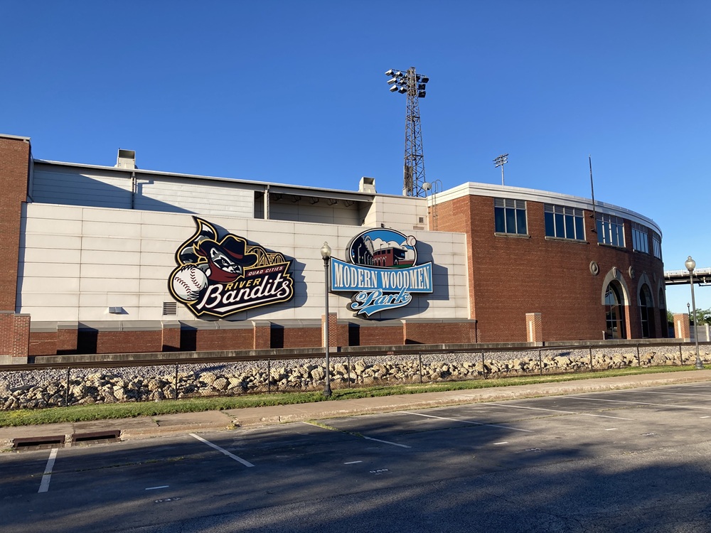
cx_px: 356
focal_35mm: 28
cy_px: 266
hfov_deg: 63.4
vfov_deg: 49.7
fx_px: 575
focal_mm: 3.99
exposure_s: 1/1312
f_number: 1.8
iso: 20
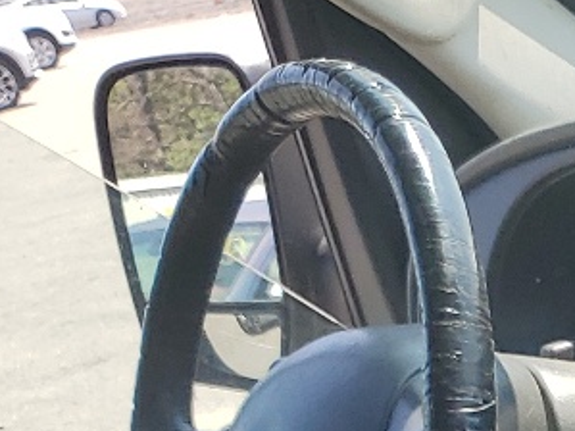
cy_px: 1074
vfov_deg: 9.4
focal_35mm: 139
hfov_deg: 12.2
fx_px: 2308
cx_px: 1238
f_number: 1.5
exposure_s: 1/769
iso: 50
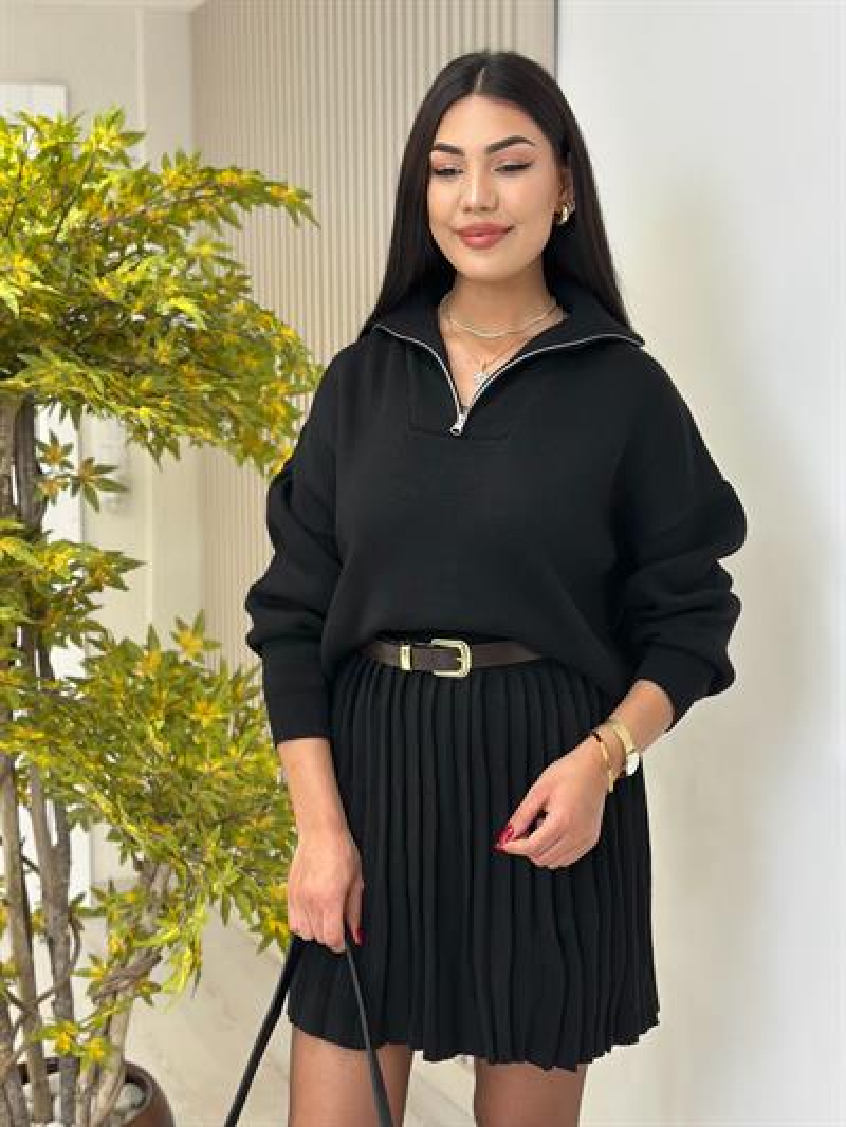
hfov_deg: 30.3
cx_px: 423
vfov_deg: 39.6
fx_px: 1564
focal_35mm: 48
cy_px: 564
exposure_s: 1/100
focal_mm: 6.86
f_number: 1.78
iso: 80
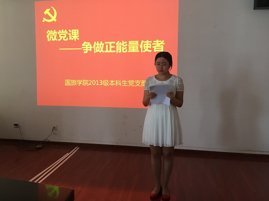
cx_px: 114
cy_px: 93
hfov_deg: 53.8
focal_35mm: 34
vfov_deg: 41.7
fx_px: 264
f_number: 2.2
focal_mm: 4.15
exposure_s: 1/33
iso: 80
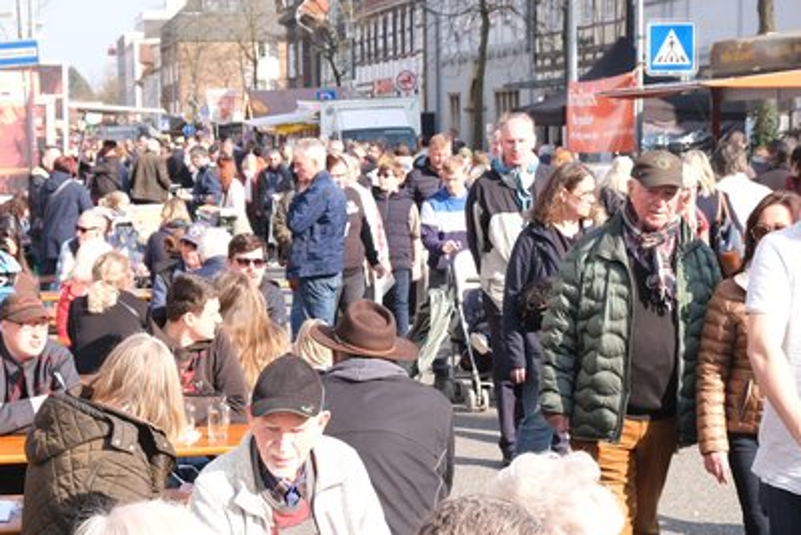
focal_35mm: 86
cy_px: 386
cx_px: 368
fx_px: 1914
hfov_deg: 23.6
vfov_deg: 15.8
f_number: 5
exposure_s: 1/200
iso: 160
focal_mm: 28.9
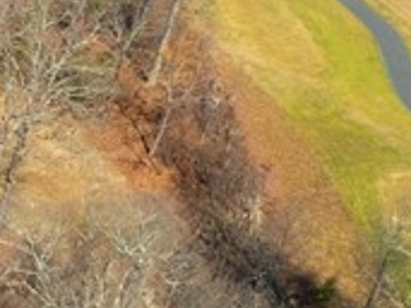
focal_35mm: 144
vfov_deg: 10.3
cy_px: 232
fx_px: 1709
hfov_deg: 10.7
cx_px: -710
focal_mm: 12.29
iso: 100
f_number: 2.8
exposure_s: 1/200
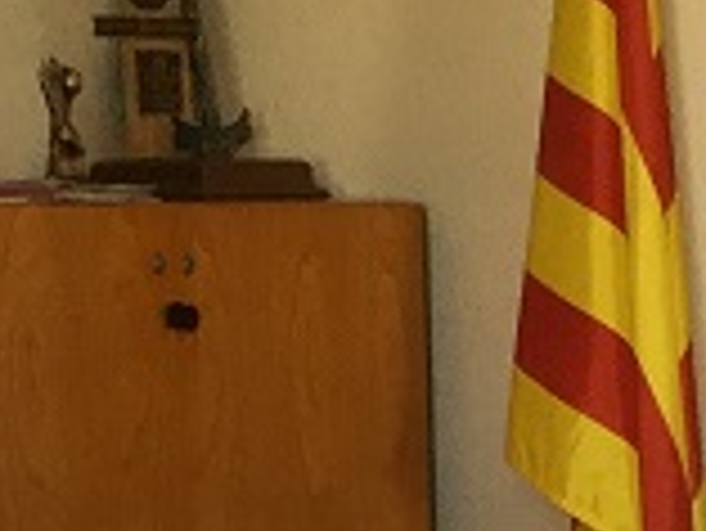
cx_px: 580
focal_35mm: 178
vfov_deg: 7.9
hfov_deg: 11.1
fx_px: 3633
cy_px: 1186
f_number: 2.4
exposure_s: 1/33
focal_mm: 3.3
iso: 25
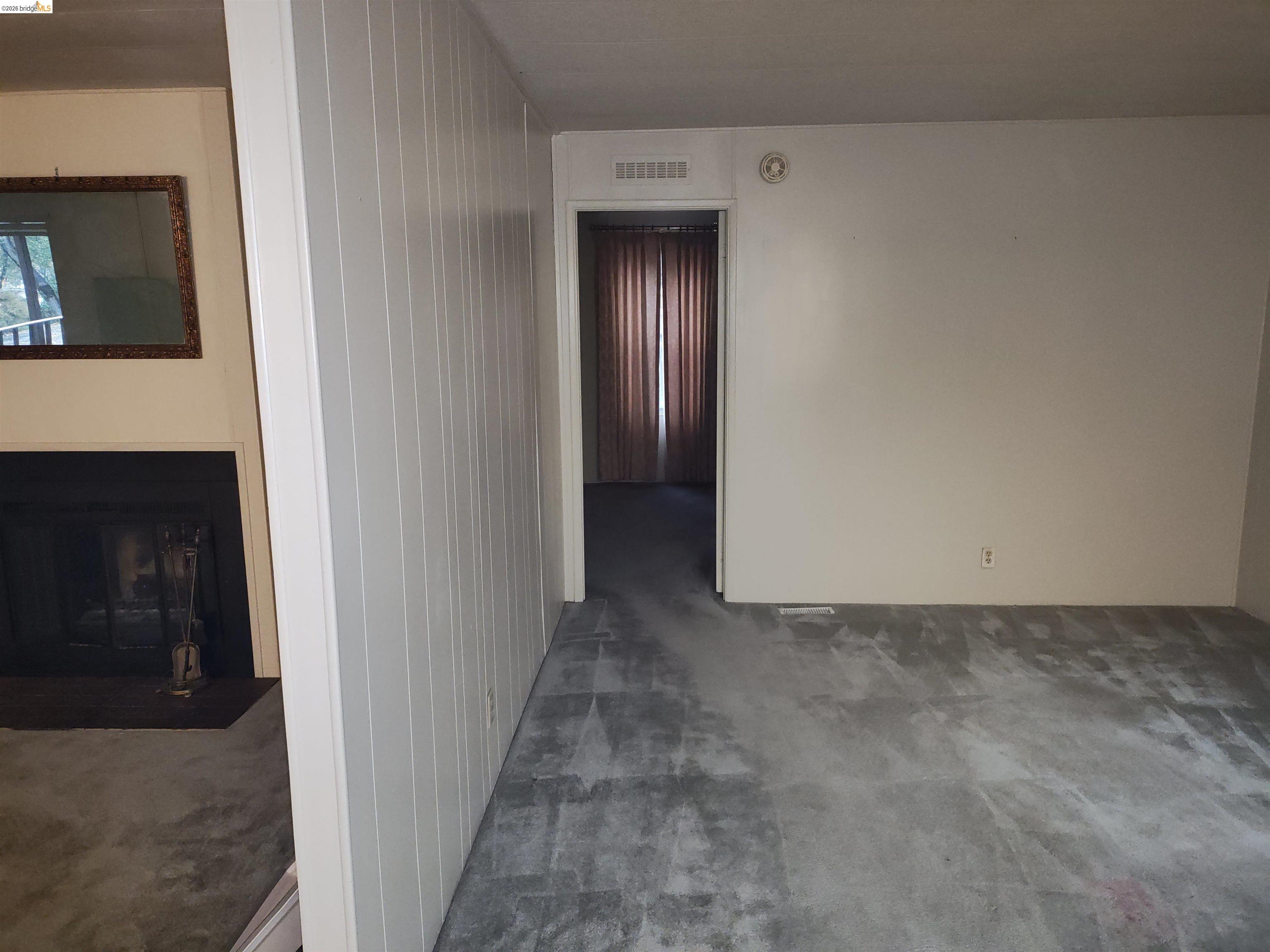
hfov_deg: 69.4
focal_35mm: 25
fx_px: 917
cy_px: 476
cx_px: 635
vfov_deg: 54.9
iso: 1575
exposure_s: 1/30
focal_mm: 4.71
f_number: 1.7
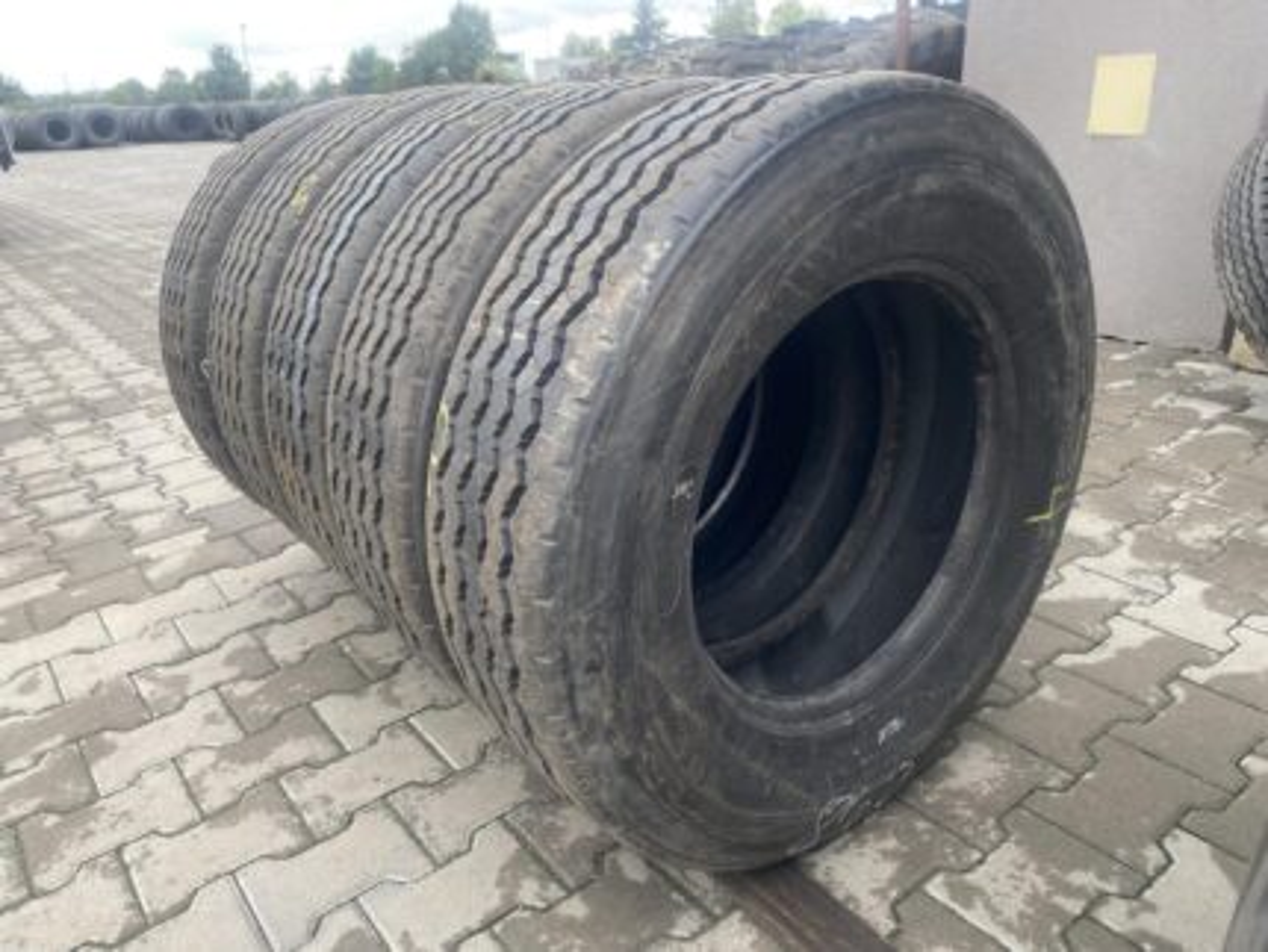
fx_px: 953
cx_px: 634
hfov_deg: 67.3
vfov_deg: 53.1
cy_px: 476
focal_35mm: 26
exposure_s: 1/143
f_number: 1.8
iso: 32
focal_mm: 4.25
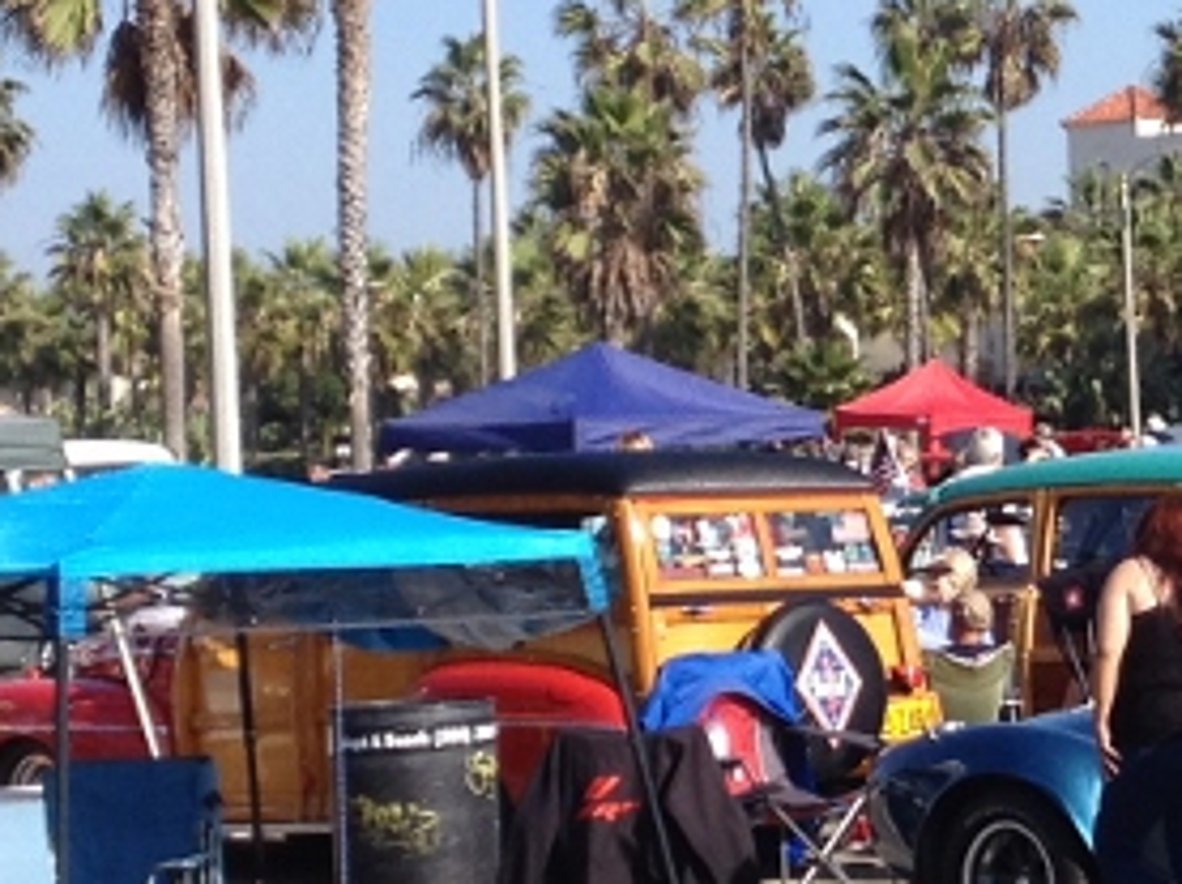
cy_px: 564
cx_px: 1357
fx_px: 5524
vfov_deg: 9.1
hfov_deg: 12.0
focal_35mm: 162
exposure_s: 1/1314
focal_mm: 4.28
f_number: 2.4
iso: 50
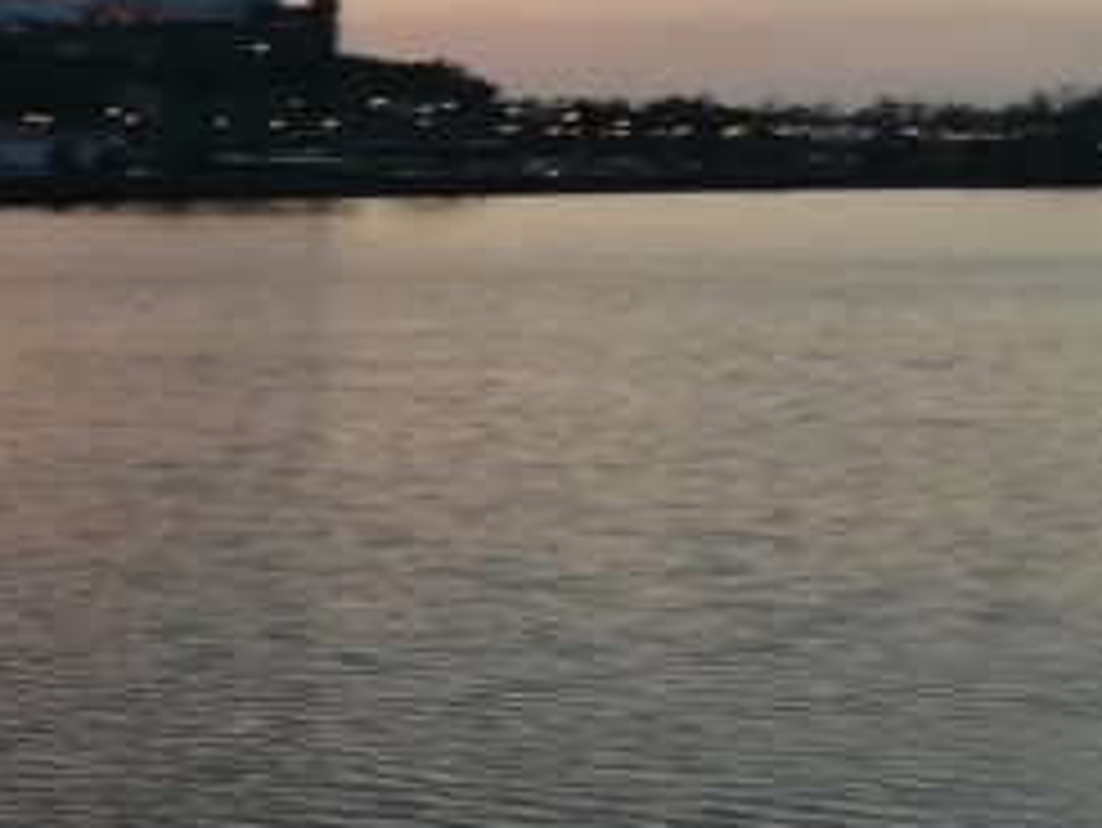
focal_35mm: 102
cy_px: 356
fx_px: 3249
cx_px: -594
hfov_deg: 17.2
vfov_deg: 14.5
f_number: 2.2
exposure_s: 1/50
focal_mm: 3.83
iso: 64
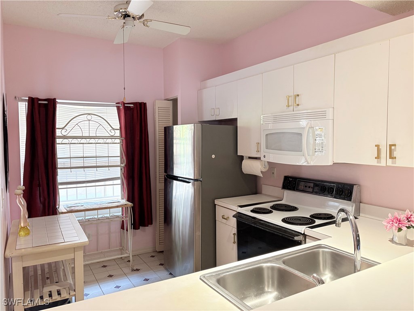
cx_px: 207
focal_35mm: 26
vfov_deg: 53.1
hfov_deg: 67.3
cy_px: 156
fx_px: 311
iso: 100
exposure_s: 1/60
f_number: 1.6
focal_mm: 5.96
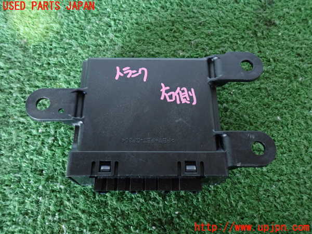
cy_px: 117
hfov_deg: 56.8
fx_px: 288
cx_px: 156
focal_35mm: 32
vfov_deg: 44.2
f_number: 2.4
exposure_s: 1/13
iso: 800
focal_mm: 5.79
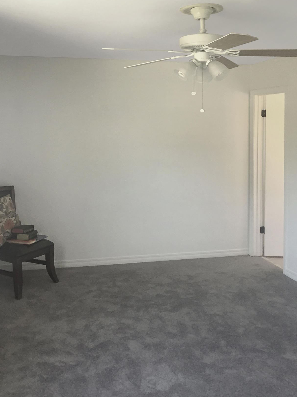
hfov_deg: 39.6
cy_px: 243
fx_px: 412
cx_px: 133
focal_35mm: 36
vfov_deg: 50.9
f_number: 2.2
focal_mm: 4.15
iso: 50
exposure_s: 1/30
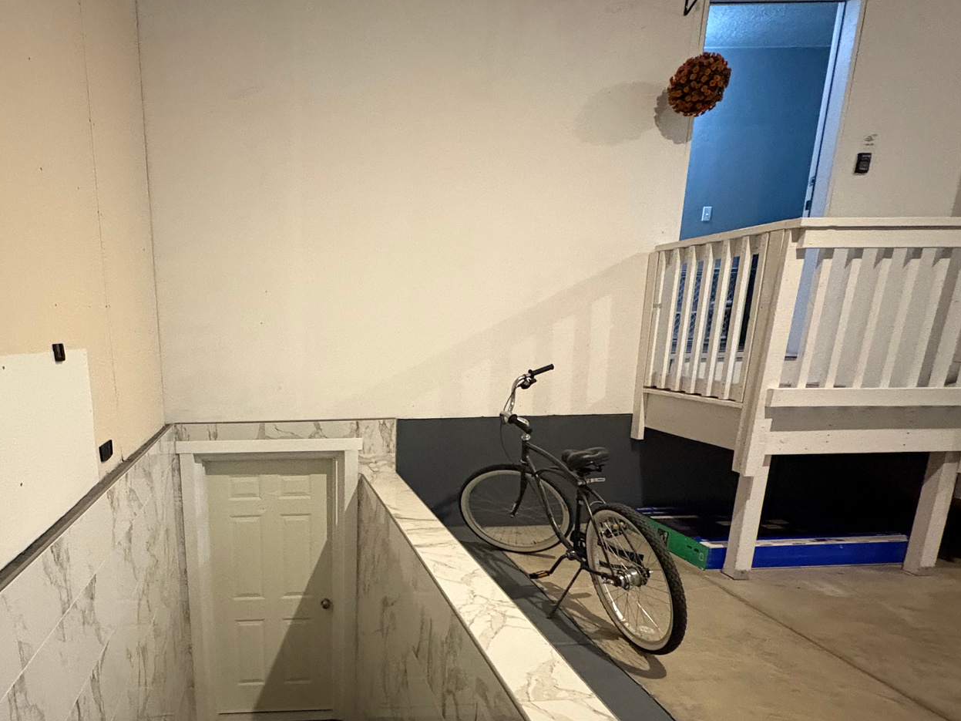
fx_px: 638
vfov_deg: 57.1
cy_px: 500
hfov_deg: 70.8
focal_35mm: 23
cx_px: 290
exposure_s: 1/30
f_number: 2.2
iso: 1000
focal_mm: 2.22
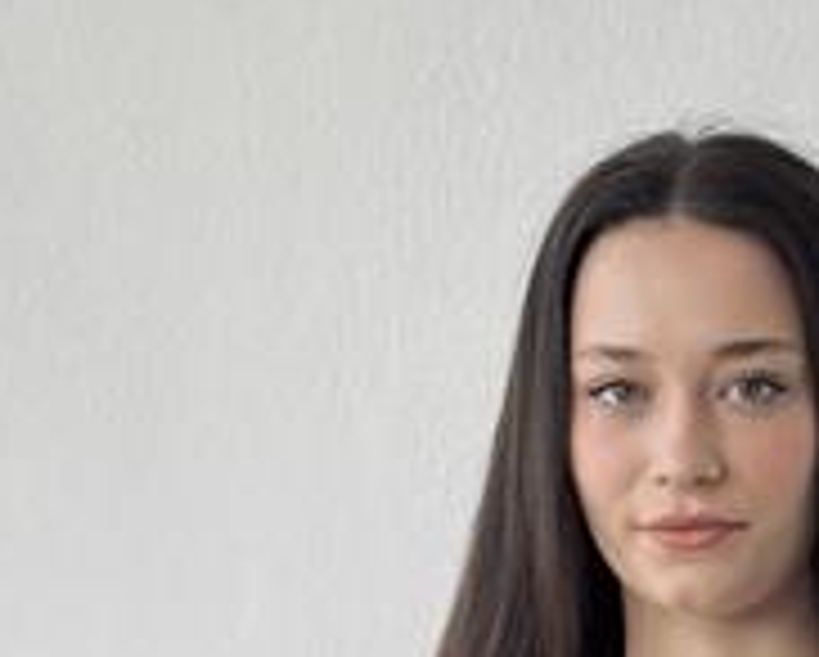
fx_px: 3324
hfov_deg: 13.9
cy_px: 1010
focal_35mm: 137
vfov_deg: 10.8
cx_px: 734
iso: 64
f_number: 1.78
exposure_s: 1/394
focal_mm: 6.76
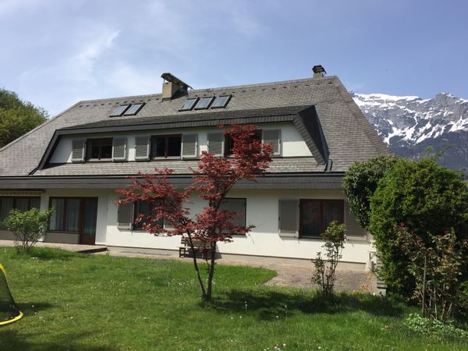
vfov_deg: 48.2
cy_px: 176
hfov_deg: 61.7
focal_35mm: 29
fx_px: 392
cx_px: 234
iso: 32
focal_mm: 4.15
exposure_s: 1/1980
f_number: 2.2
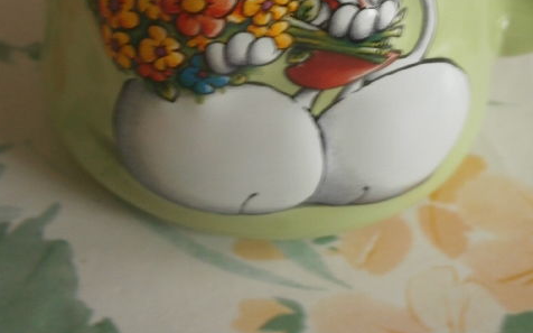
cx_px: 265
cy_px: 20
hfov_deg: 30.6
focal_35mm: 67
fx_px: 973
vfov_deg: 19.0
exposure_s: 1/6
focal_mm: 8.3
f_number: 3.4
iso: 200
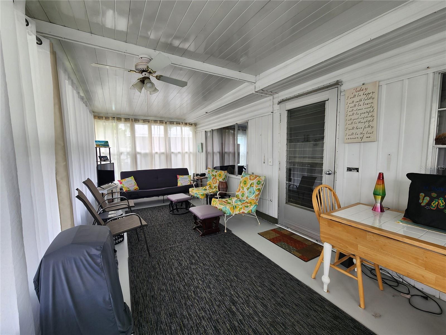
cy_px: 168
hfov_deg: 106.2
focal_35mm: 13
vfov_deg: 89.9
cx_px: 223
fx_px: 167
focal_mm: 2.2
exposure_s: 1/120
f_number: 2.2
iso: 50
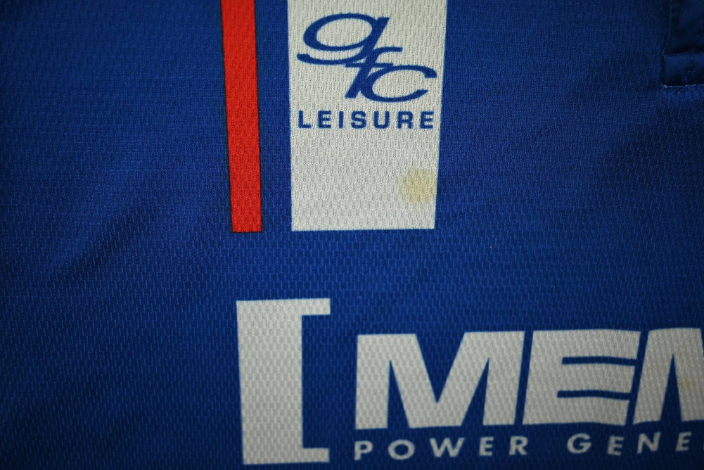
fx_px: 685
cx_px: 352
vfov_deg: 37.9
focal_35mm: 35
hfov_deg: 54.4
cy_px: 235
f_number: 5
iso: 200
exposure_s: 1/160
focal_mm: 35
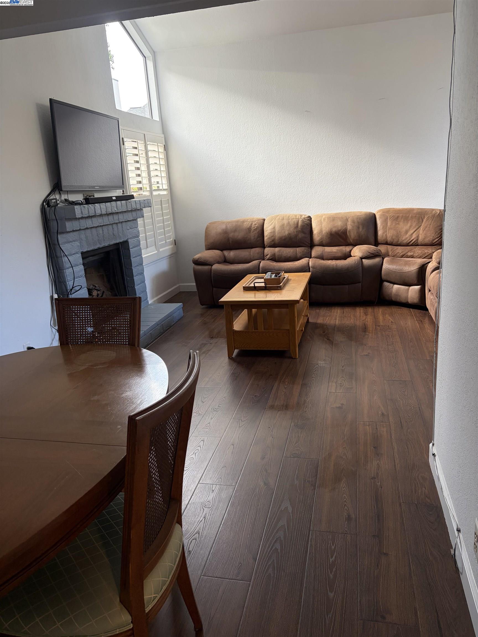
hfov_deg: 53.1
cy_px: 318
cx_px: 239
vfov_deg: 67.3
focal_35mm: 26
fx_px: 479
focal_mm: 5.96
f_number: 1.6
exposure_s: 1/60
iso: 125
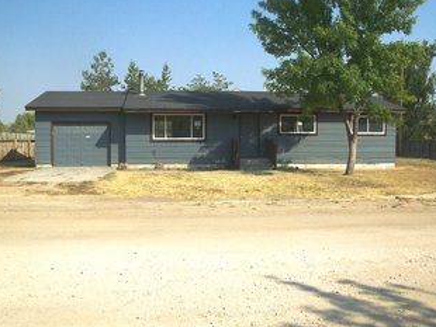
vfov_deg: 37.7
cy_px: 152
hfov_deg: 48.9
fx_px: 479
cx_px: 214
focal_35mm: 38
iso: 80
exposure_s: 1/464
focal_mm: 5.7
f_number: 5.5
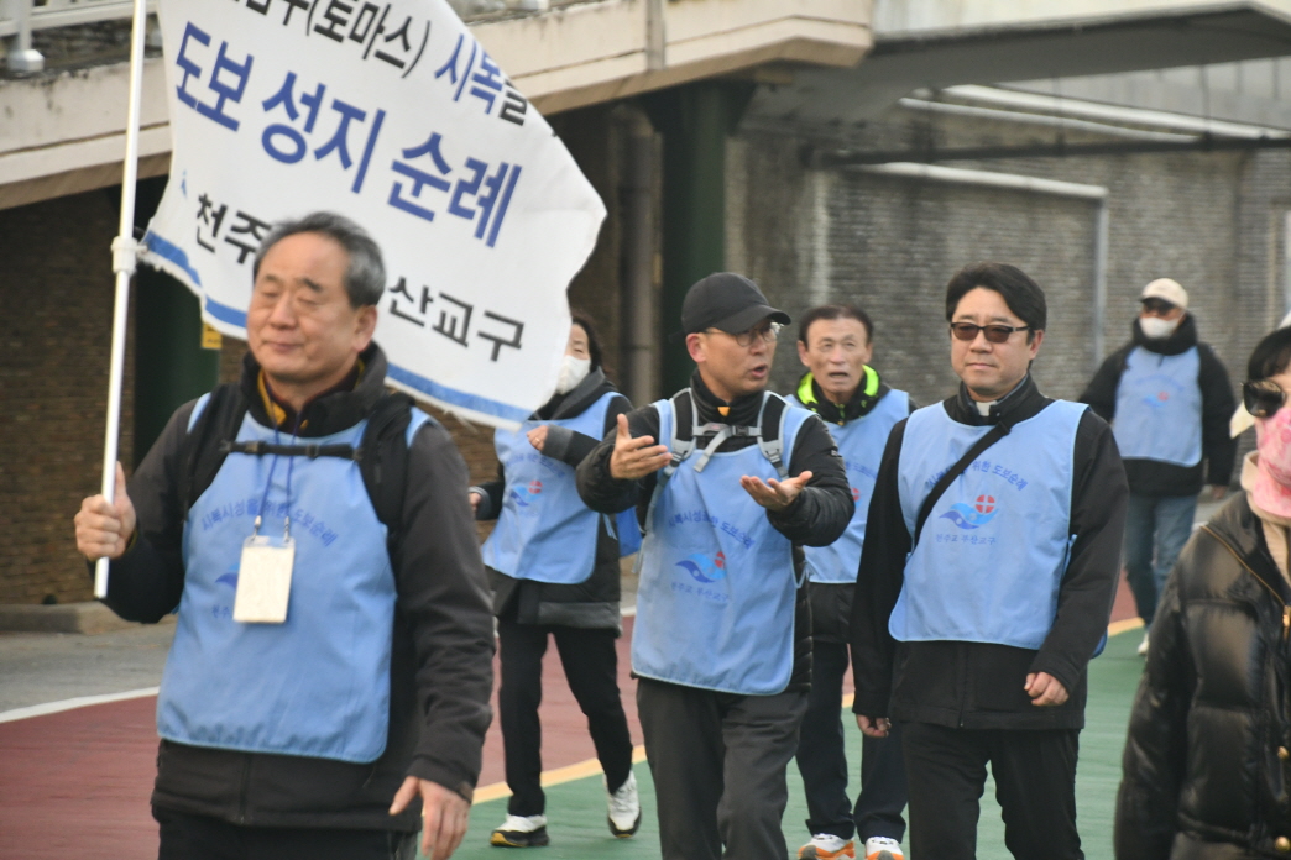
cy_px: 430
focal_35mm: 210
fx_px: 7530
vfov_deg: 6.5
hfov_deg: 9.8
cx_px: 646
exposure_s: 1/250
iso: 1400
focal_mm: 140
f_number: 6
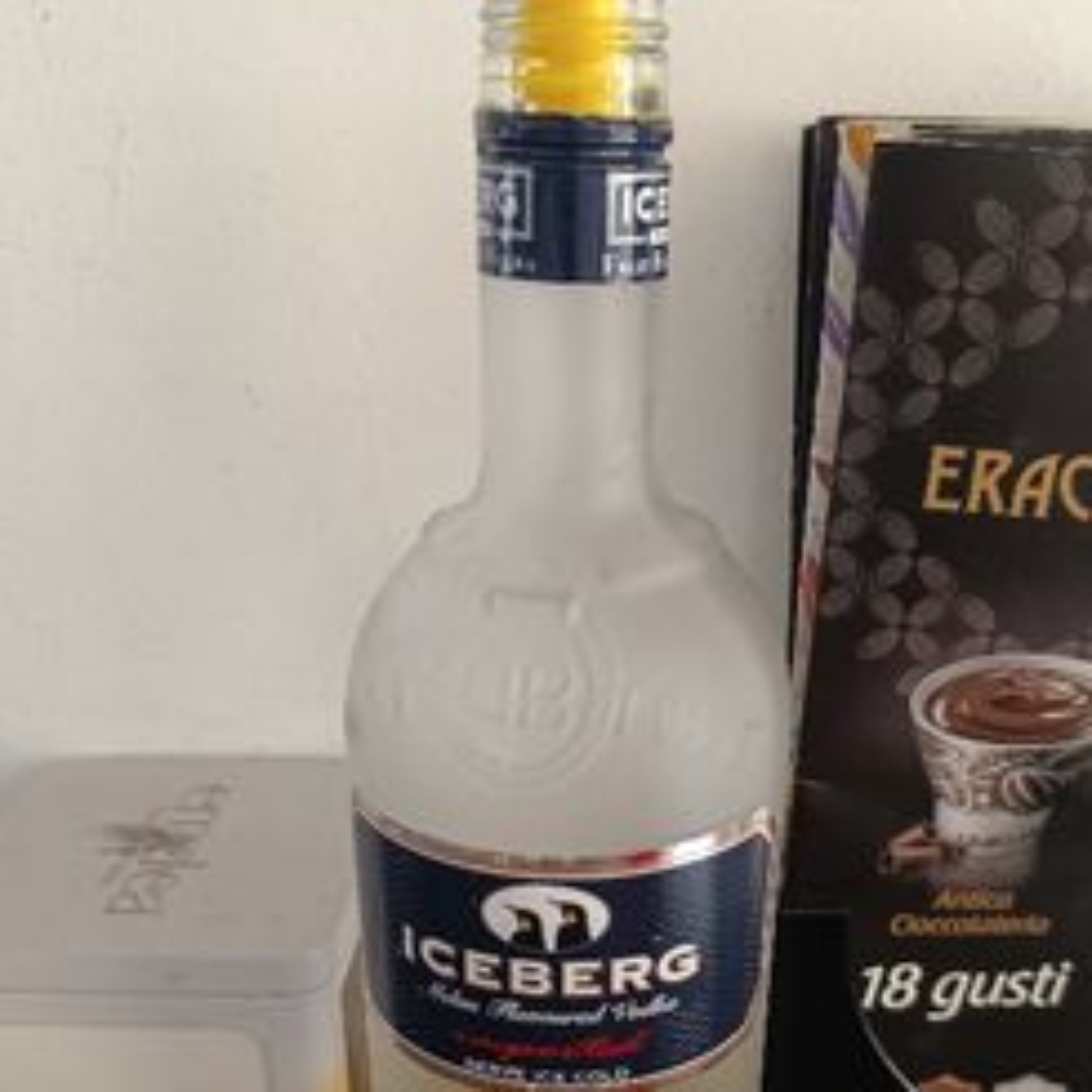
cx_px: 637
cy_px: 689
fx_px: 1321
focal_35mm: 37
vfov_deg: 44.5
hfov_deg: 44.8
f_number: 1.65
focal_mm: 6.14
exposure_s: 1/50
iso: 794
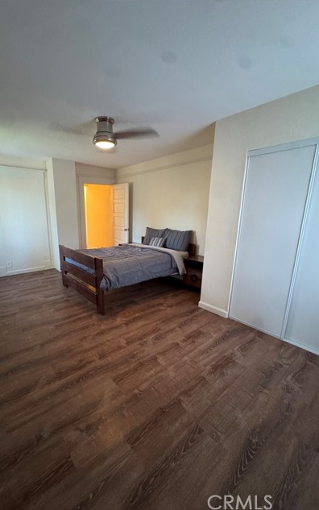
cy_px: 256
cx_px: 134
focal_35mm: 15
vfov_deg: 101.4
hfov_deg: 74.3
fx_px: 209
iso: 1000
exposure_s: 1/40
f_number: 2.2
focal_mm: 2.22
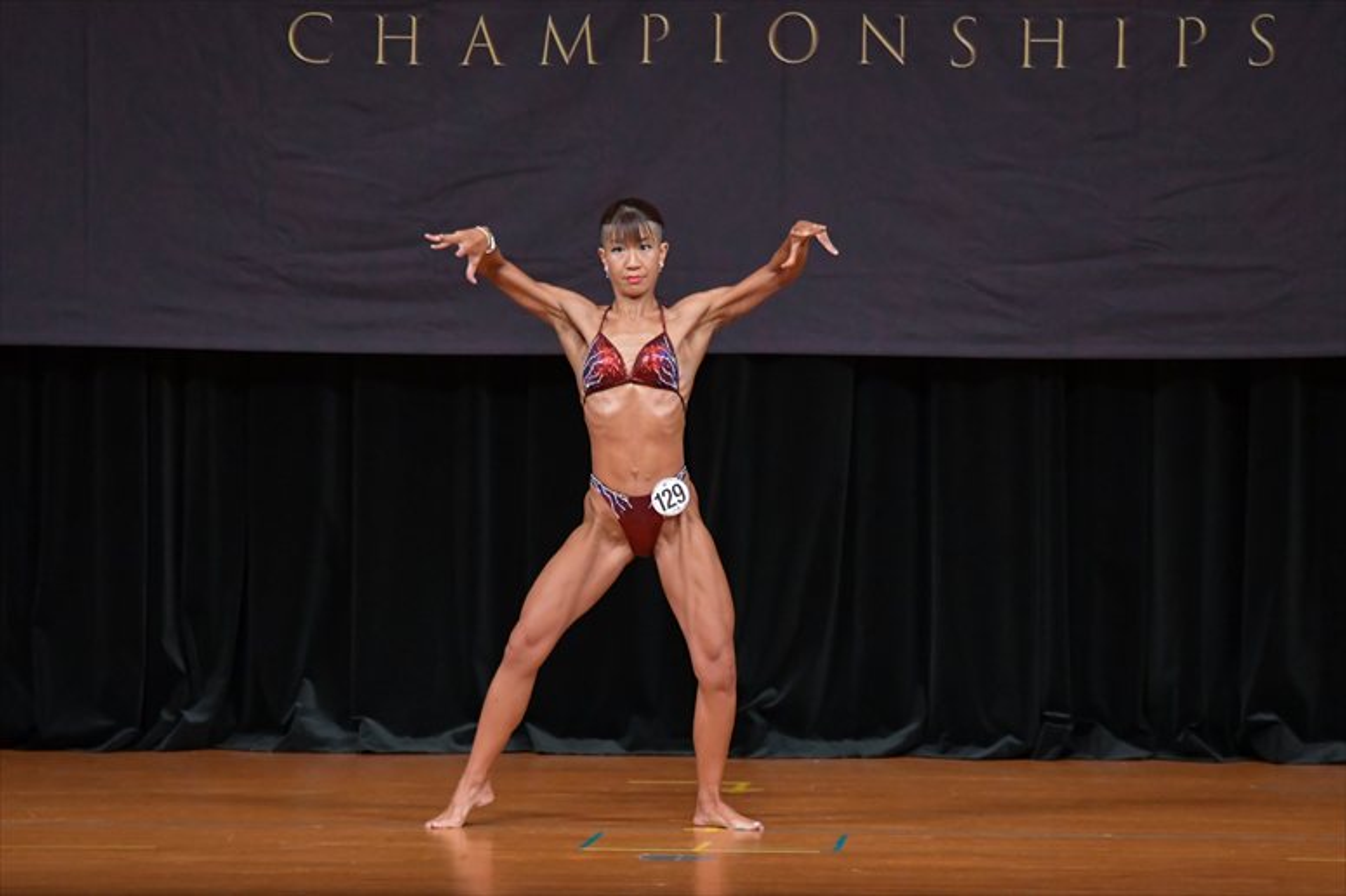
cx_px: 673
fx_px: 9530
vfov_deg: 5.4
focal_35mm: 255
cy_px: 448
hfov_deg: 8.1
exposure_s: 1/400
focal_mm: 170
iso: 4000
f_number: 5.6
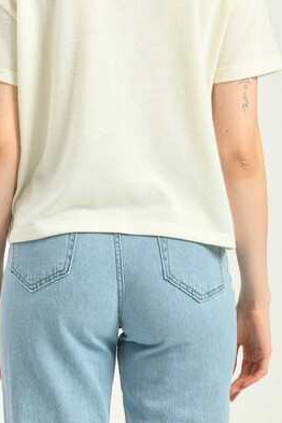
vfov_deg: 8.8
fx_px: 2738
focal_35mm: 233
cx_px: 110
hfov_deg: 5.9
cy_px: 75
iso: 100
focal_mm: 122
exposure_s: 1/160
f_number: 6.3
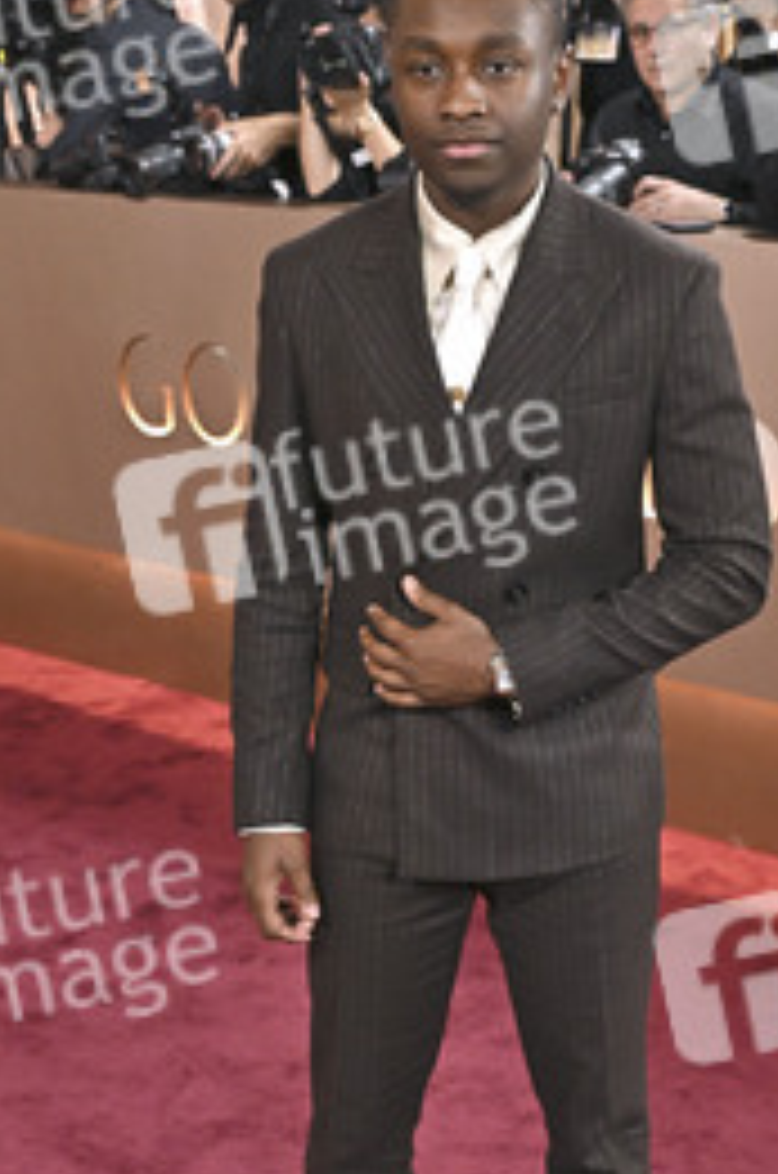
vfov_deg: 30.4
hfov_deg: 20.5
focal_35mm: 66
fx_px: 2148
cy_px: 733
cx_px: 477
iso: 2500
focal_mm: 43
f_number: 5
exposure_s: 1/320
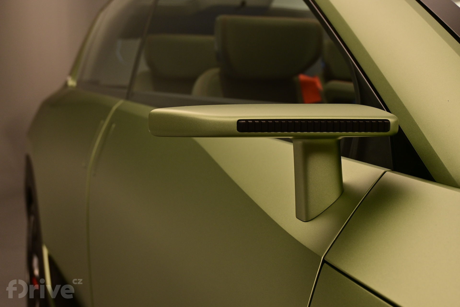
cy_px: 154
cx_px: 230
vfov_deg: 26.5
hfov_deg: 38.9
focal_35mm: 51
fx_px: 652
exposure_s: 1/50
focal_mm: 34
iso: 450
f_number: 6.3
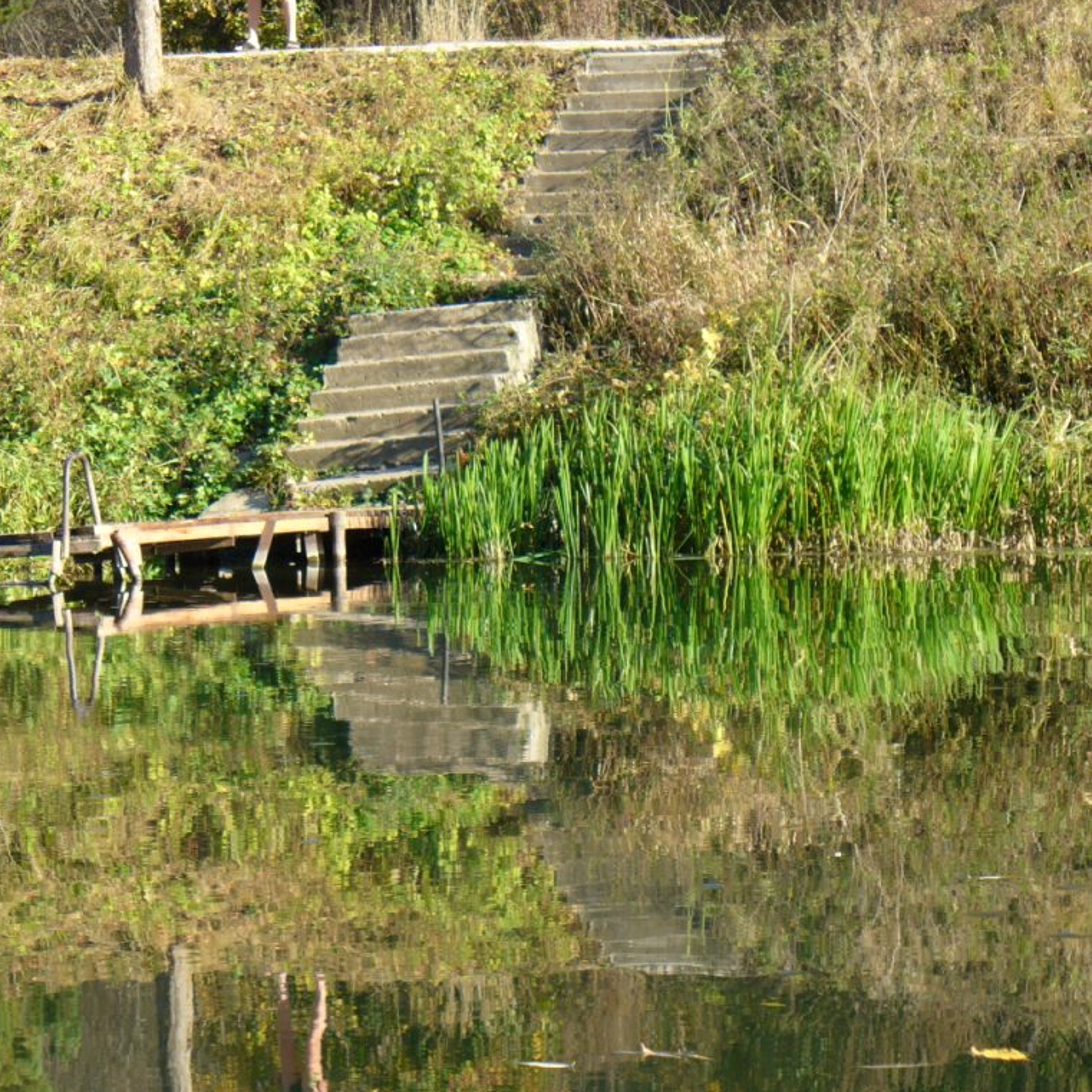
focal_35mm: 132
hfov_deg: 13.2
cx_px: 531
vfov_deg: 13.2
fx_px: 4711
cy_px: 545
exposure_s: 1/250
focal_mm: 18.3
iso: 80
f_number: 3.6
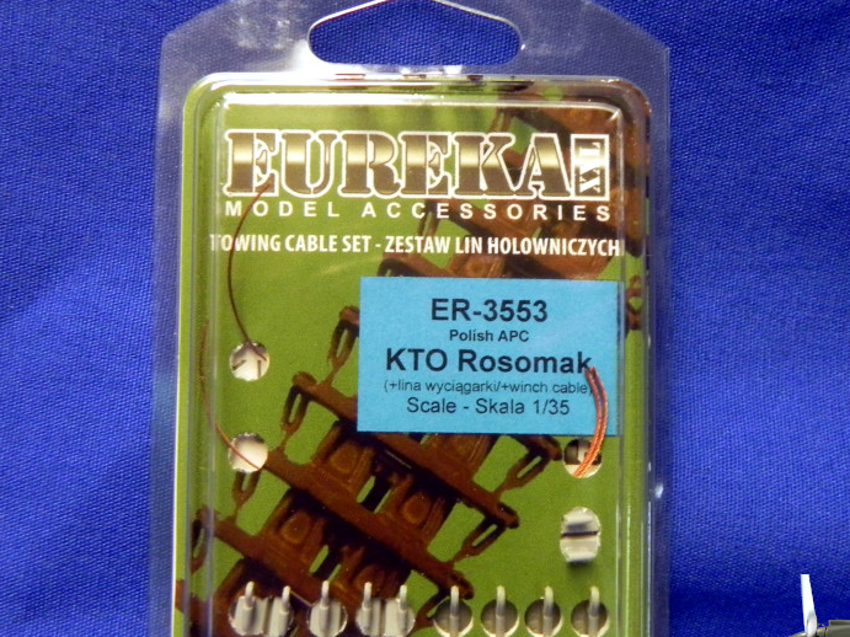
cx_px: 397
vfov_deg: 33.6
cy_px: 323
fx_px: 1056
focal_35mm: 43
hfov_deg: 43.8
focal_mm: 5.2
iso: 400
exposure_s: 1/38.8
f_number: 2.8
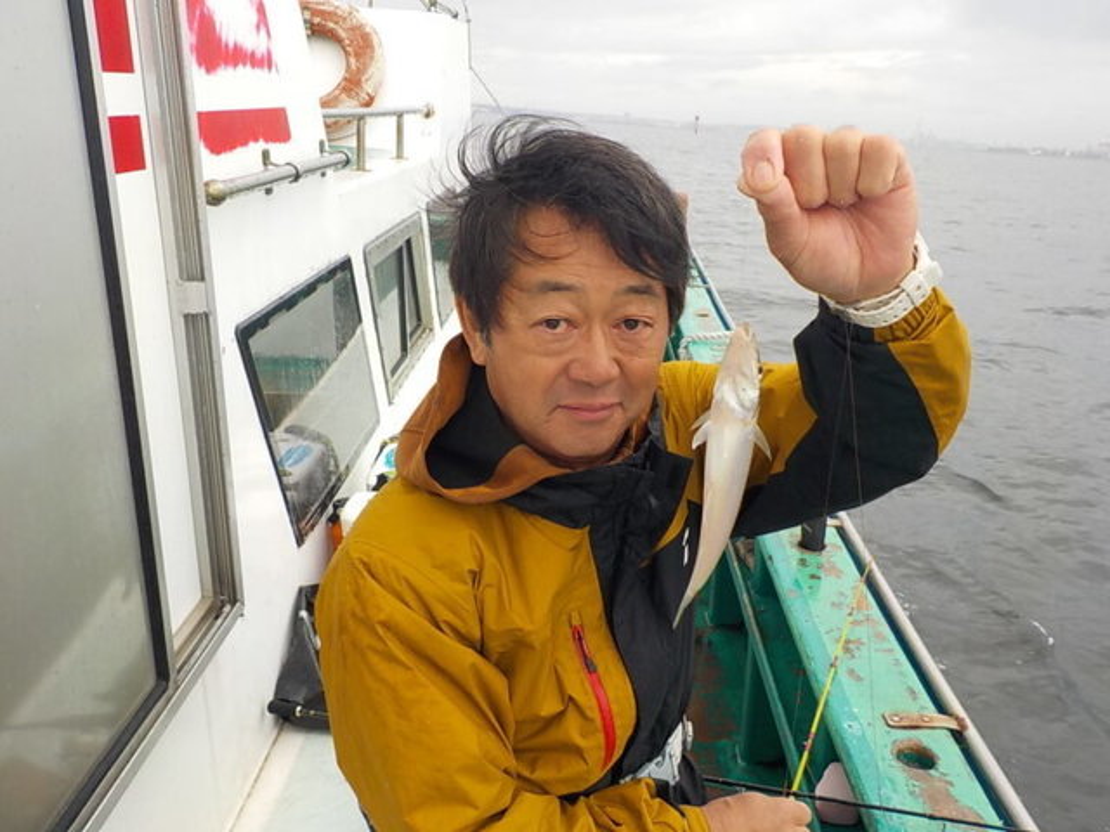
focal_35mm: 30
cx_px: 555
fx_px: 962
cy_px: 416
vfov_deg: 46.8
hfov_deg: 60.0
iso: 125
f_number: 3.3
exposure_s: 1/500
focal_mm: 4.1
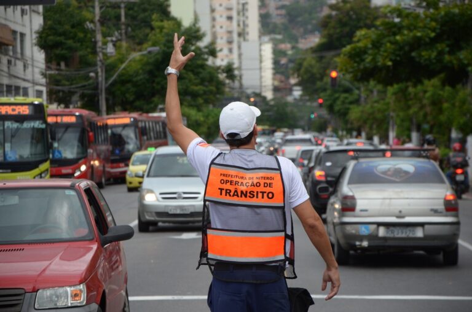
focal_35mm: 158
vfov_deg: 8.7
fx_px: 2060
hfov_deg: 13.1
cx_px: 236
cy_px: 156
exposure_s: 1/750
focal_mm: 105
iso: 560
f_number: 5.6
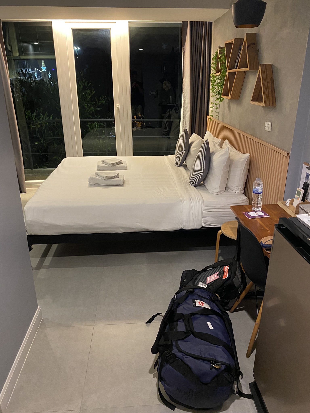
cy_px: 206
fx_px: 310
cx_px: 155
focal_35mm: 26
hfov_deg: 53.1
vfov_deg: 67.3
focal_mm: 4.25
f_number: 1.8
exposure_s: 1/33
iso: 500
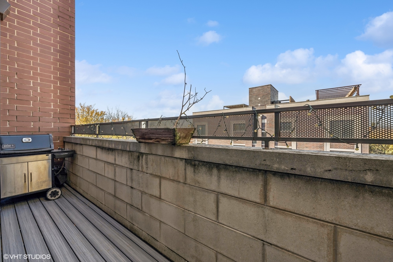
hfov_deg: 104.3
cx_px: 196
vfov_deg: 81.2
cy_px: 131
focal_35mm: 14
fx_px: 153
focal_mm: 14
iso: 320
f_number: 8
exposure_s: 1/400
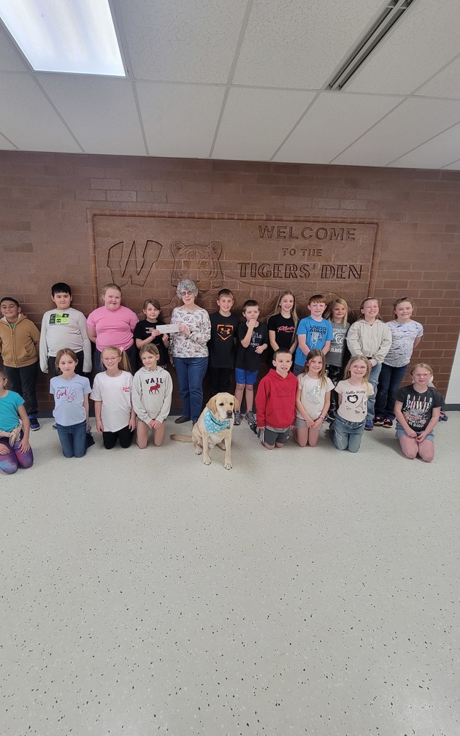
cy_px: 364
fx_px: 281
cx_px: 199
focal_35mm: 14
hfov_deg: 78.2
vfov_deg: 105.3
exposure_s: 1/60
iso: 125
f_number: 2.2
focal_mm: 2.2
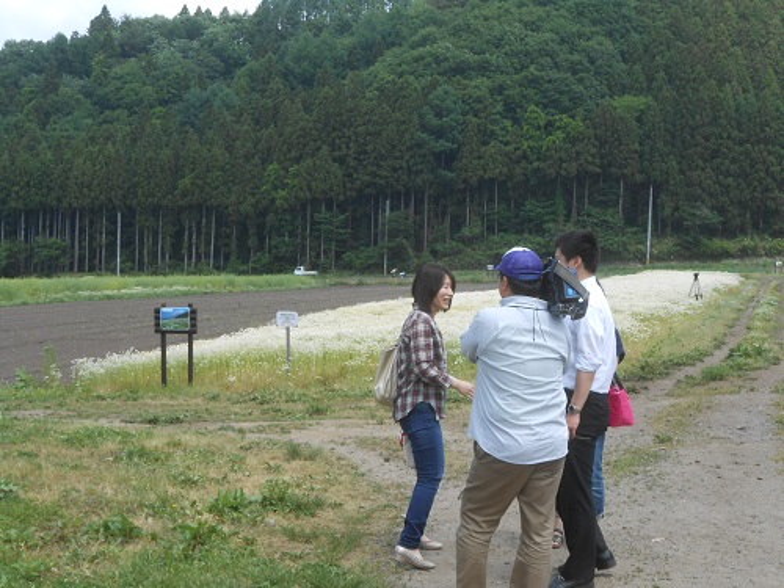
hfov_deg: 30.7
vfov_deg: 23.3
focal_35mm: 63
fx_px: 1427
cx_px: 392
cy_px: 294
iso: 80
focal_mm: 11.3
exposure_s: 1/200
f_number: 5.6
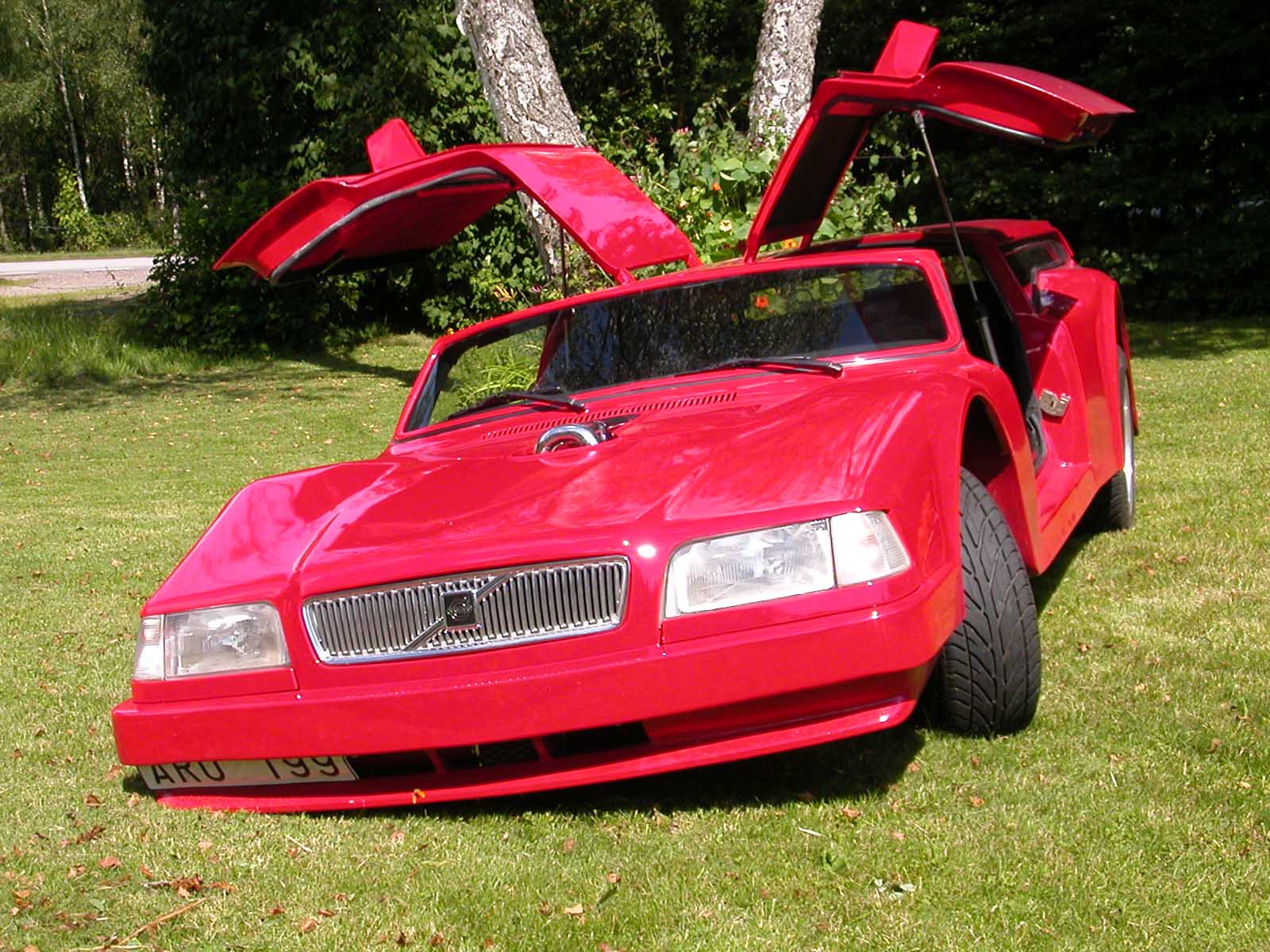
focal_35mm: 58
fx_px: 2128
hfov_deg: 33.2
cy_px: 476
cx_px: 635
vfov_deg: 25.2
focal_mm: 8.9
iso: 100
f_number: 3.4
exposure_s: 1/794
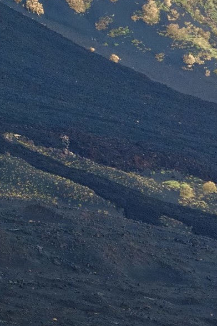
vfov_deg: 3.2
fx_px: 5744
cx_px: -199
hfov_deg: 2.2
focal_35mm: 635
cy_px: -296
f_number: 11
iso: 800
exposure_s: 1/320
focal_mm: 155
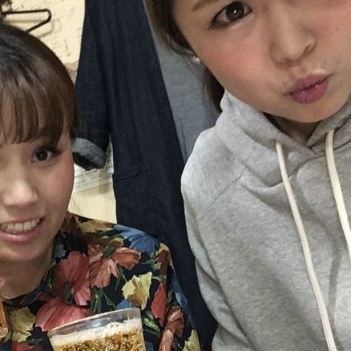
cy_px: 184
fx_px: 574
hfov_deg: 33.6
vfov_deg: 34.0
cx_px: 103
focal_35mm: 50
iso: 320
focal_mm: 2.15
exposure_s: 1/20
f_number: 2.4
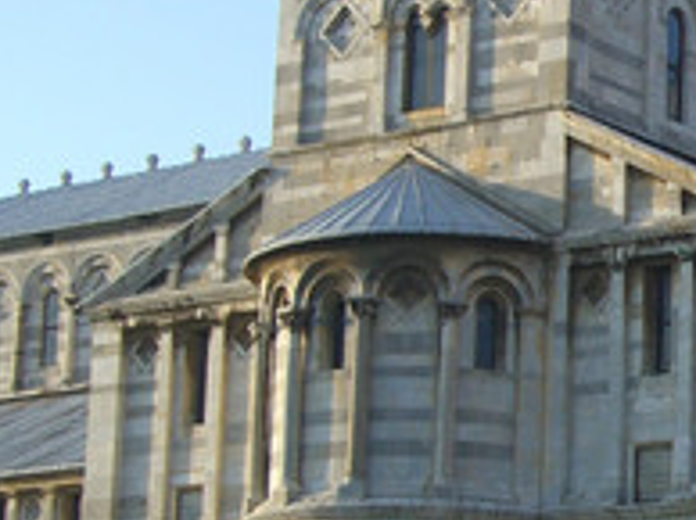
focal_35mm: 157
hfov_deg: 12.3
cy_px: 341
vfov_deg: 9.4
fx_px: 3153
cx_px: 875
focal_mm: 7.9
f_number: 2.8
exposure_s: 1/400
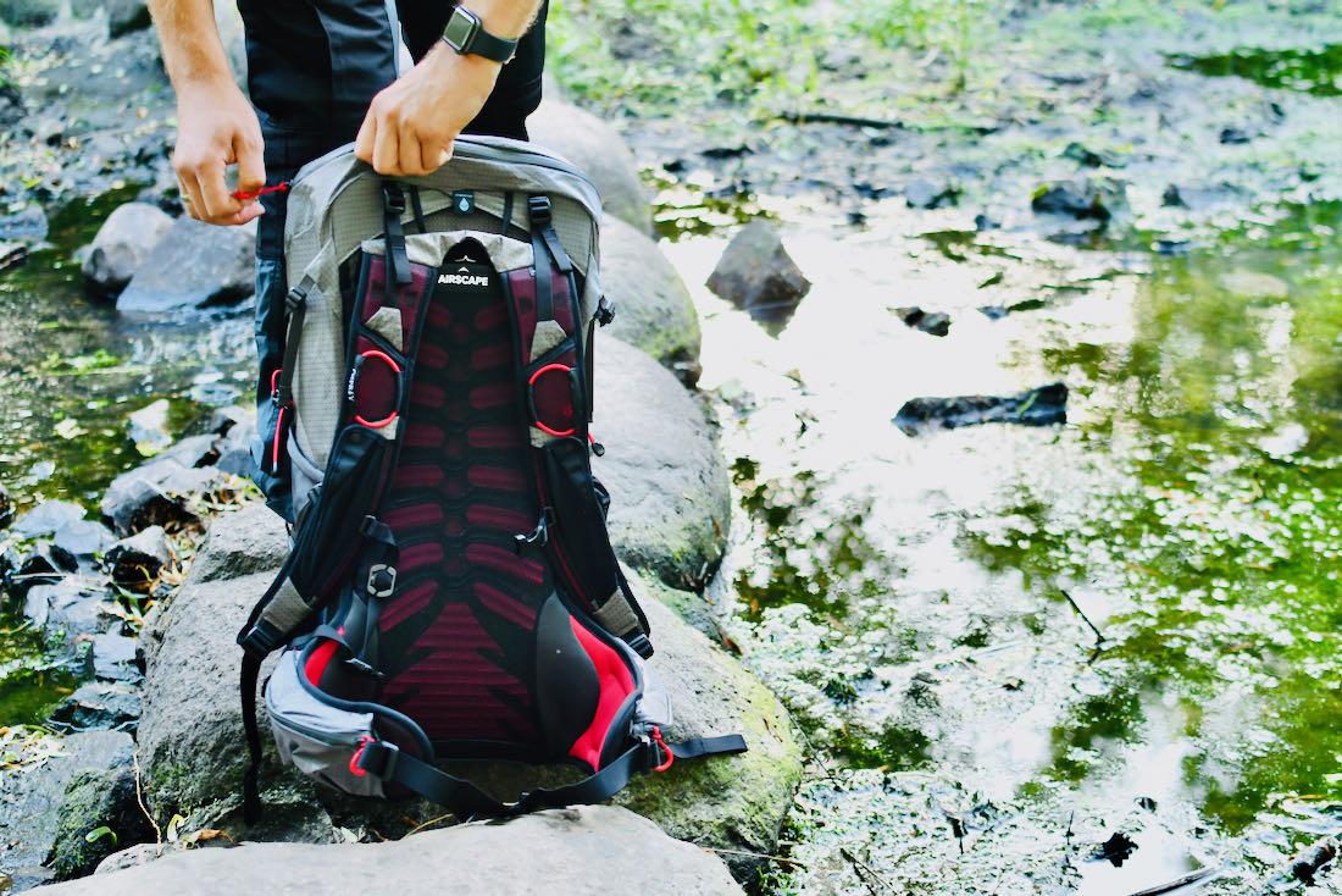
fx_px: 1939
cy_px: 448
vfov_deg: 26.0
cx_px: 671
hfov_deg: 38.2
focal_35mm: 52
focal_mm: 35
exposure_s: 1/250
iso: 640
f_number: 2.8
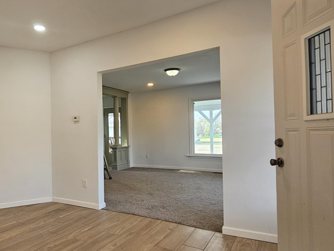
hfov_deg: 68.6
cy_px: 132
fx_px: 232
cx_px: 99
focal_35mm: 24
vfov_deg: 56.8
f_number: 2.2
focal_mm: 2.2
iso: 64
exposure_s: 1/60
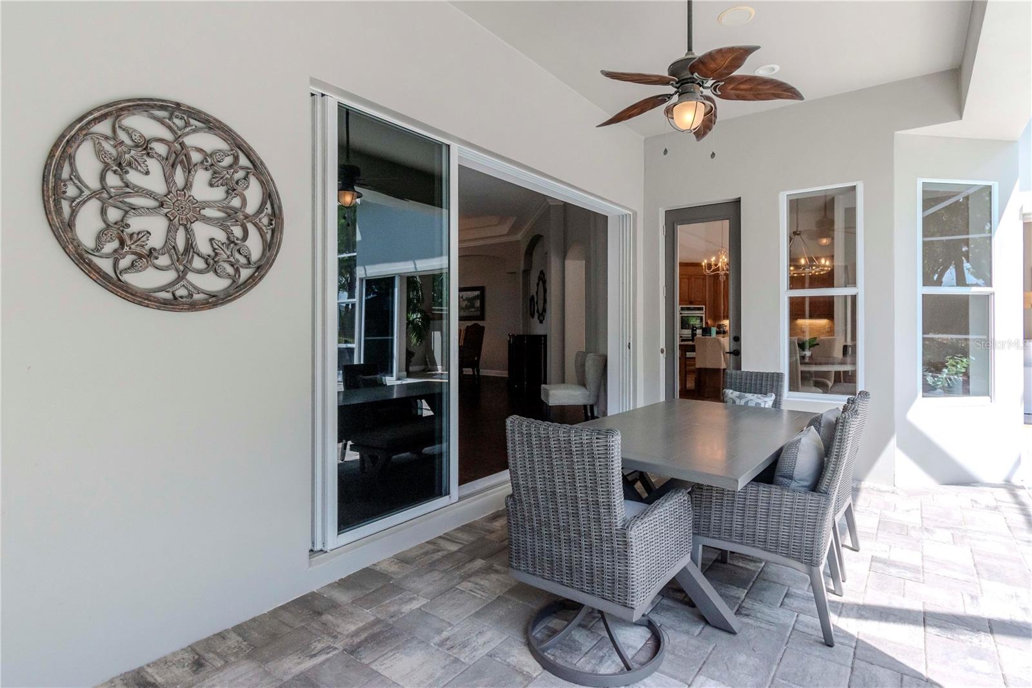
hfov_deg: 90.0
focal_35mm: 18
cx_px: 516
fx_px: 516
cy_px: 344
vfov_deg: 67.4
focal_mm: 12
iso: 500
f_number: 7.1
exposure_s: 1/500
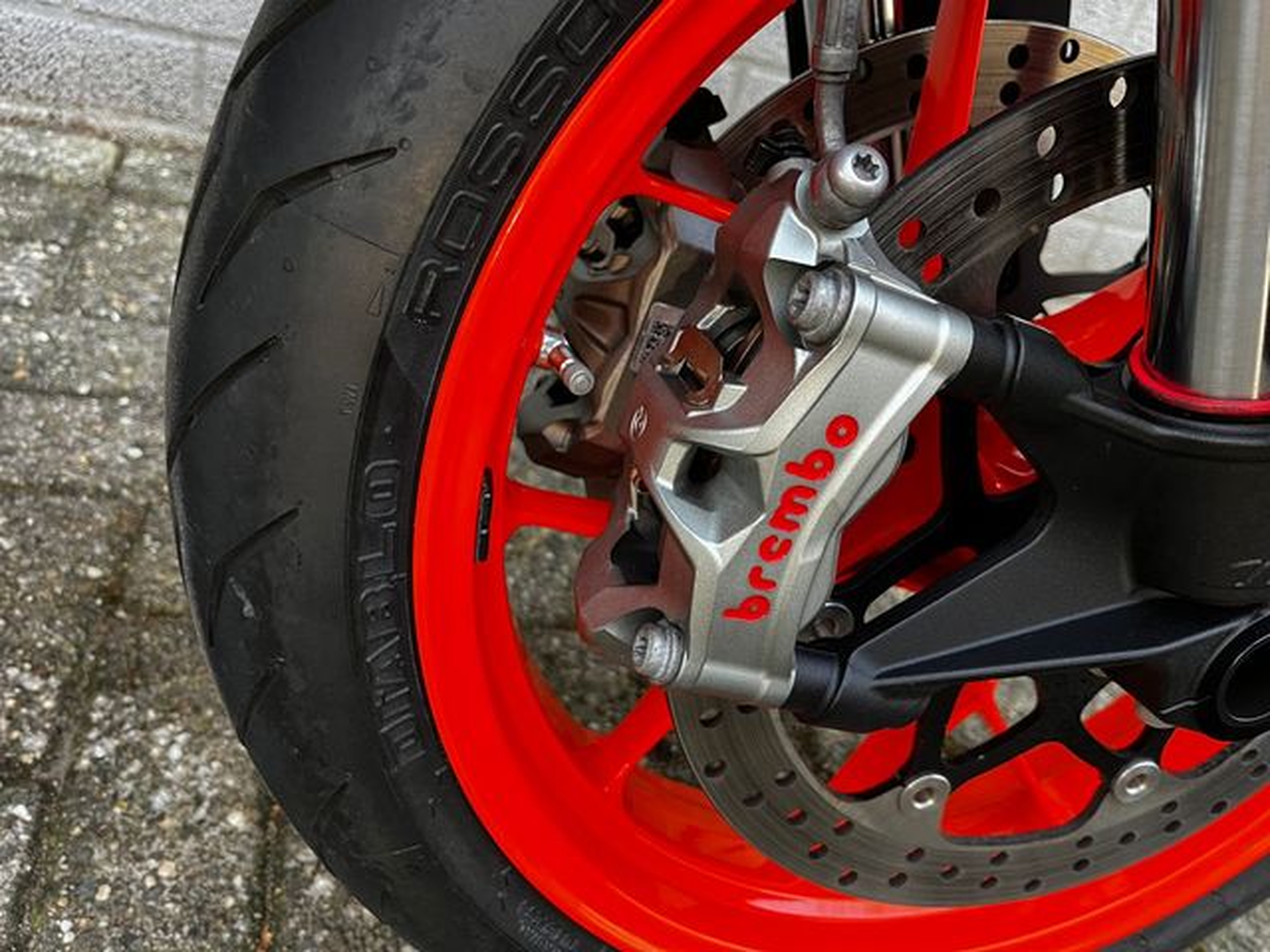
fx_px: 954
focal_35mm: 26
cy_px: 476
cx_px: 635
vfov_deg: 53.1
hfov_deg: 67.3
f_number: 1.6
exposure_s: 1/80
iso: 125
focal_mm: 5.1
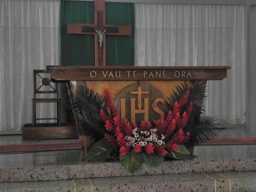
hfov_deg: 32.7
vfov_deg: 24.8
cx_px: 128
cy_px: 96
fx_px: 436
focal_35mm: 59
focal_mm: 10.65
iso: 64
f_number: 3.6
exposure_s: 1/2
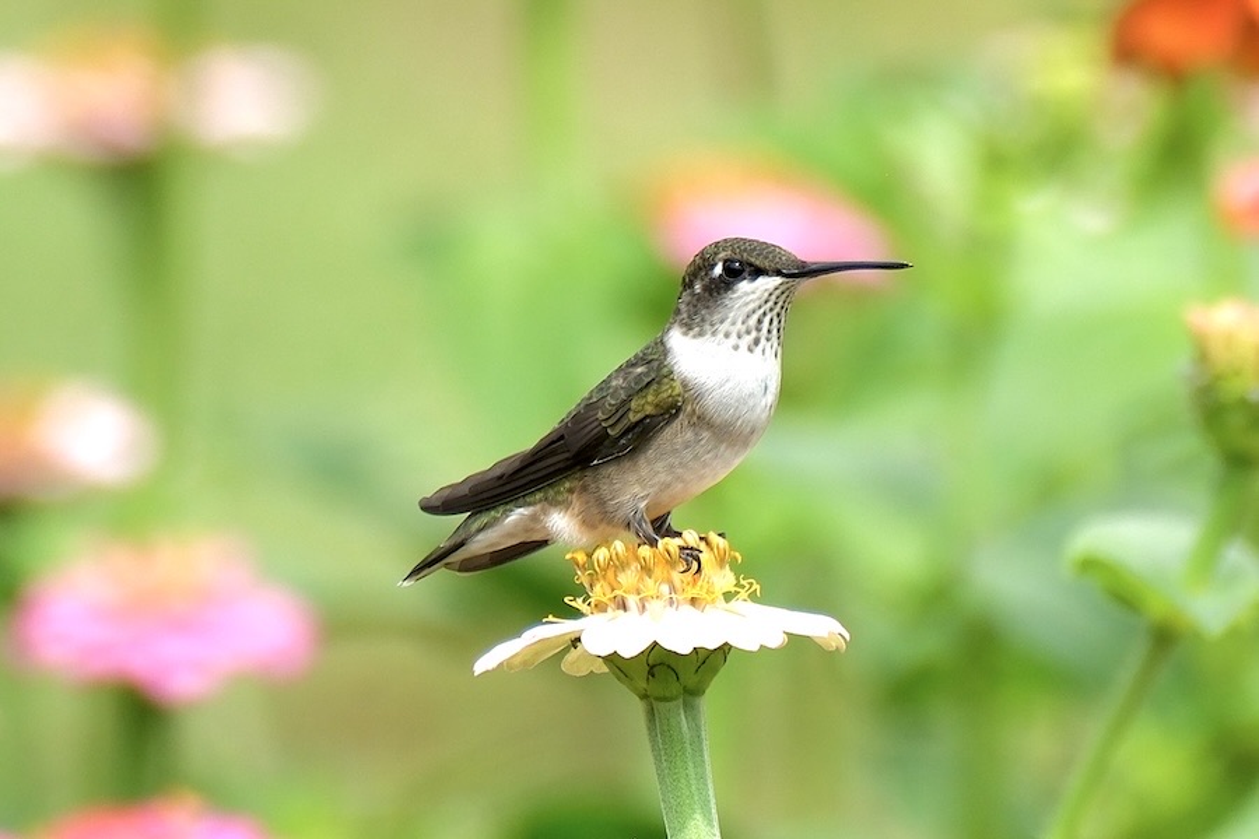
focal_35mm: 450
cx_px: 630
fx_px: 15736
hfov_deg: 4.6
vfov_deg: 3.1
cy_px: 420
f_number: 5.6
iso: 160
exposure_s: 1/550
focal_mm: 300
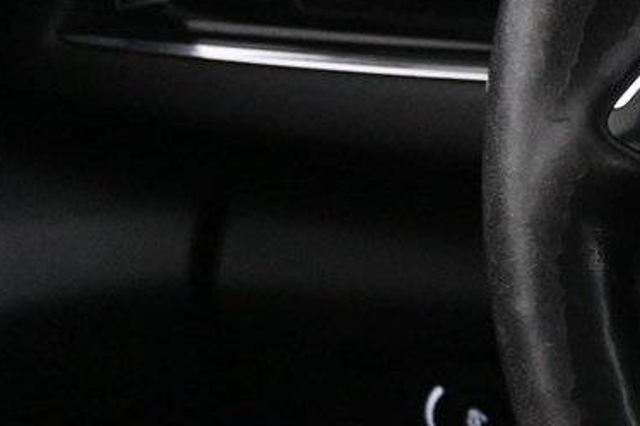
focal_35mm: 143
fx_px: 2541
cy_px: 200
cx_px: 1366
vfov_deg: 9.6
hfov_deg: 12.3
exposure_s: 1/40
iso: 4500
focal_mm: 22
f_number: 4
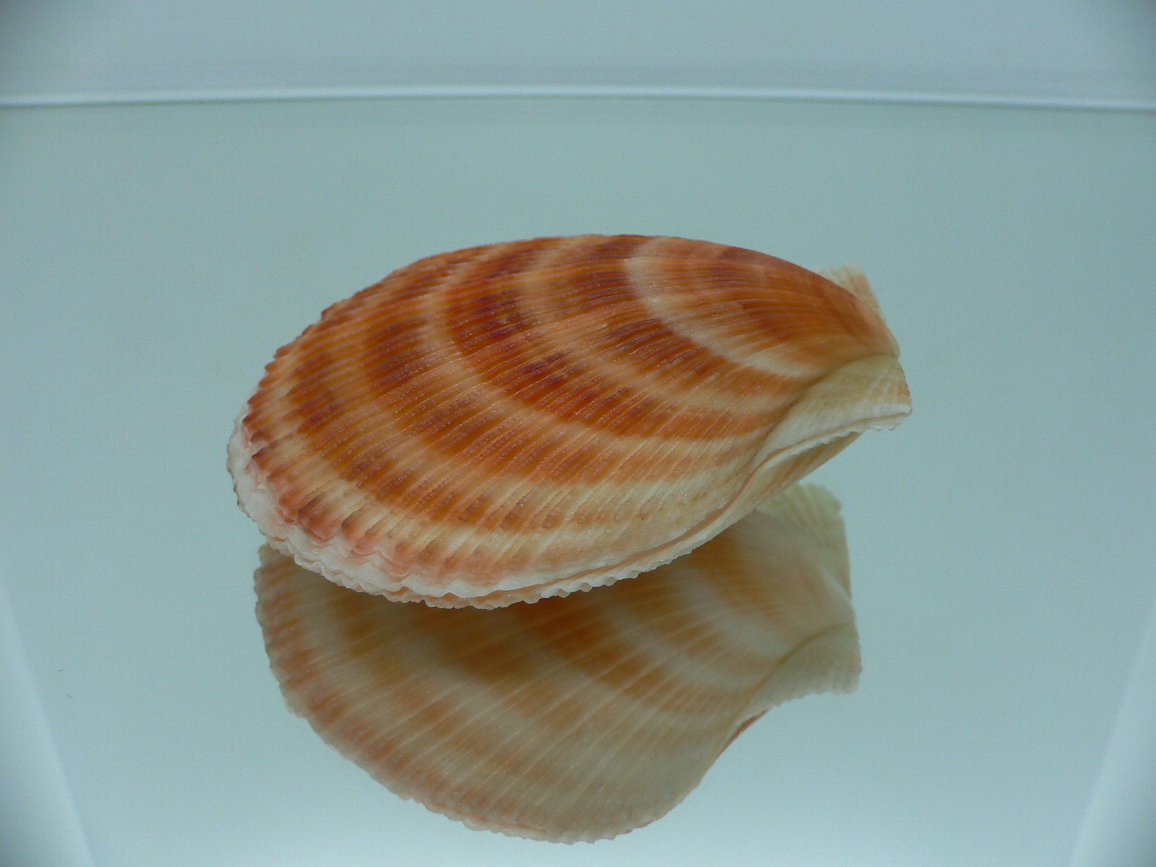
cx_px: 578
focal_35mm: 35
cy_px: 434
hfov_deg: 52.6
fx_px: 1169
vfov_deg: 40.7
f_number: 2.8
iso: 80
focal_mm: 4.6
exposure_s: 1/60
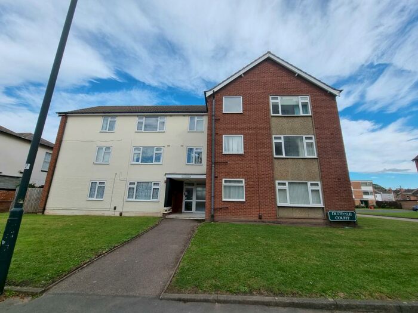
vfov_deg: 89.9
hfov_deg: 106.2
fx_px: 157
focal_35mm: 13
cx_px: 209
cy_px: 156
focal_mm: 2.2
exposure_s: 1/1188
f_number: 2.2
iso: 50
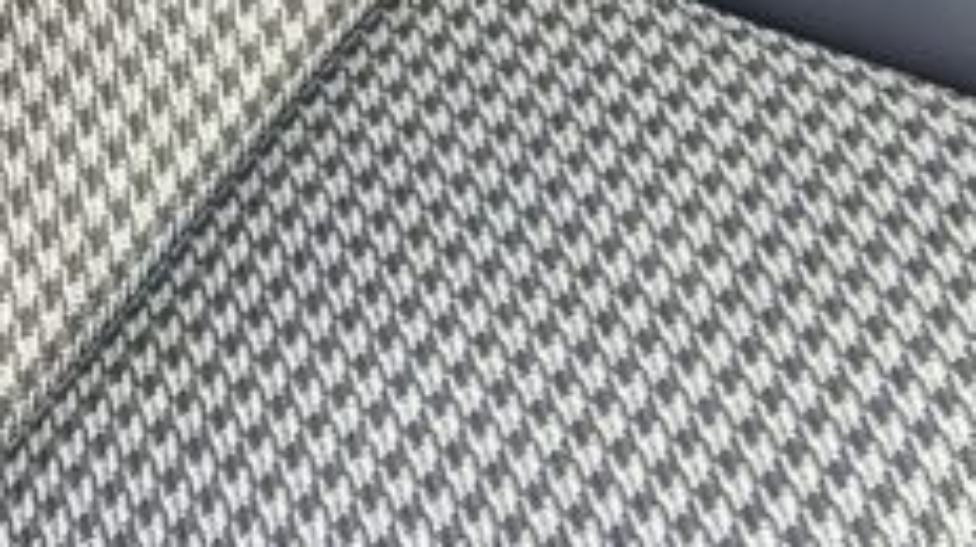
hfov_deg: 15.5
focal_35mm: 130
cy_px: -997
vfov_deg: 8.1
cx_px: -404
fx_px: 3361
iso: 400
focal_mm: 4
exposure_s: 1/24
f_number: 1.8
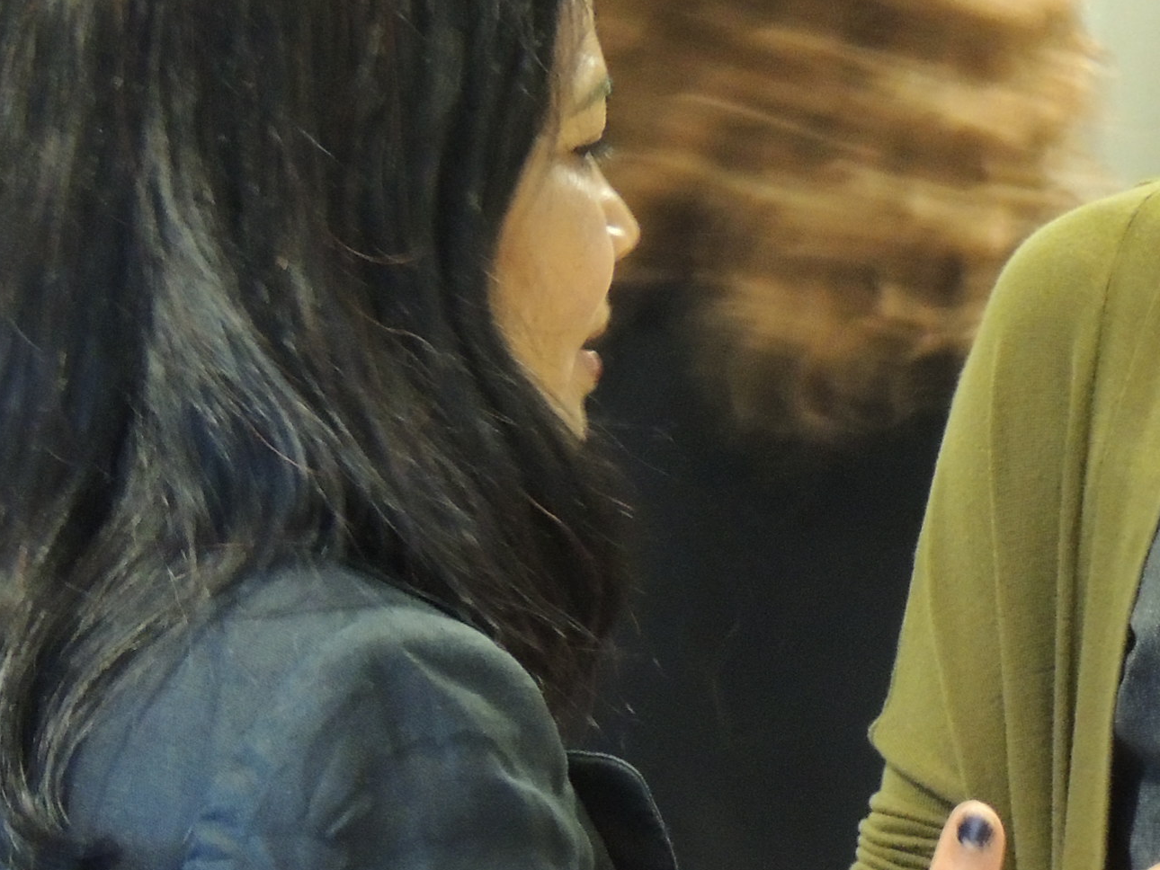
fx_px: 7206
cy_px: 617
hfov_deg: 9.1
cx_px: 1419
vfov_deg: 6.9
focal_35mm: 215
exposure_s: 1/10
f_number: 4
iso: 800
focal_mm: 15.1
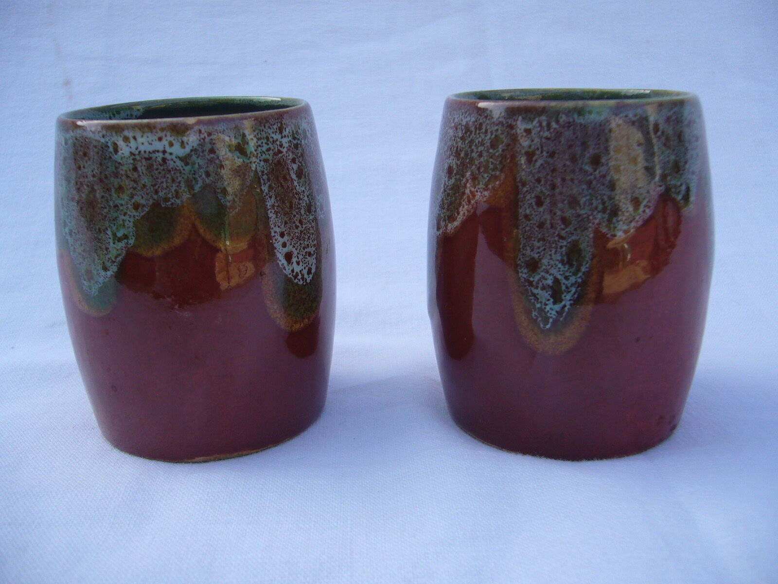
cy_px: 292
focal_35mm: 35
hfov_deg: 52.6
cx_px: 389
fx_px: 787
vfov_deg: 40.7
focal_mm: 5.8
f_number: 2.8
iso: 80
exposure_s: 1/320
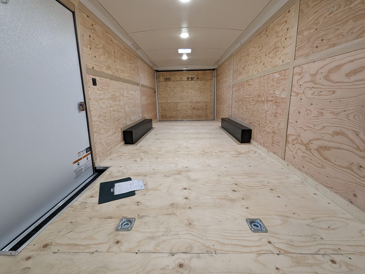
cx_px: 182
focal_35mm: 14
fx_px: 148
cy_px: 127
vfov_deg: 85.5
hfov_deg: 102.1
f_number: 2.2
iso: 280
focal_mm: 1.95
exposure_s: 1/23.8
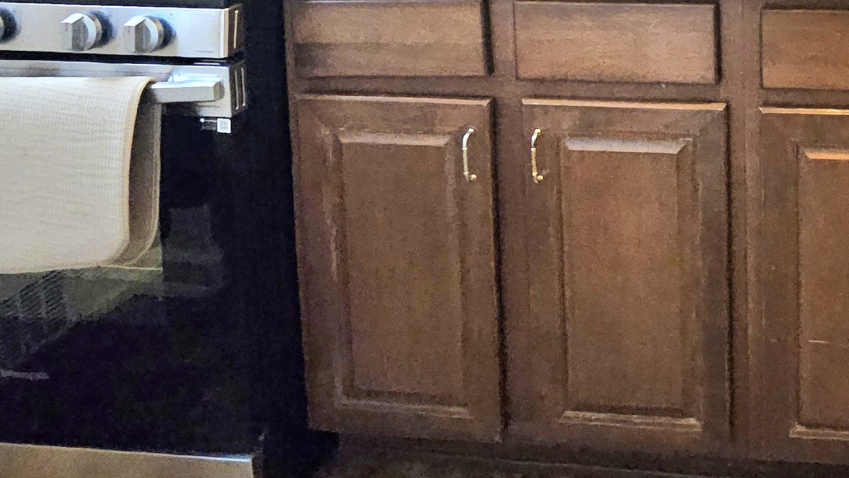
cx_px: 805
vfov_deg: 26.4
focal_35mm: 38
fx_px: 856
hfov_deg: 46.2
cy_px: -149
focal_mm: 1.7
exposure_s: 1/30
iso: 640
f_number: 2.2
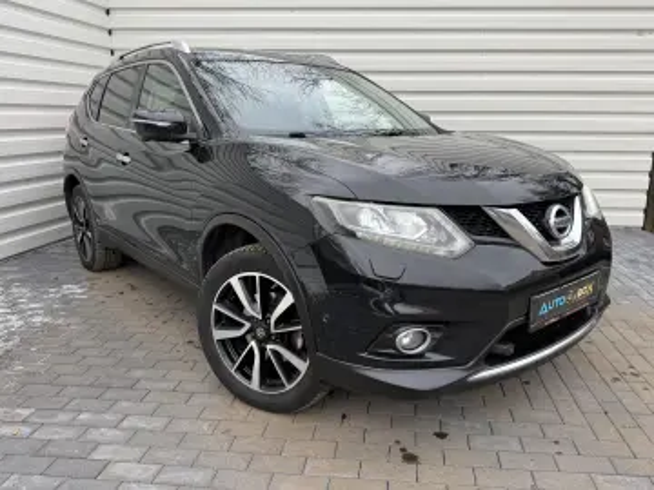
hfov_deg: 71.6
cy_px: 245
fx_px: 453
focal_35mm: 24
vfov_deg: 56.8
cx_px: 327
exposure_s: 1/491
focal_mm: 6.76
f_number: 1.78
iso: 80
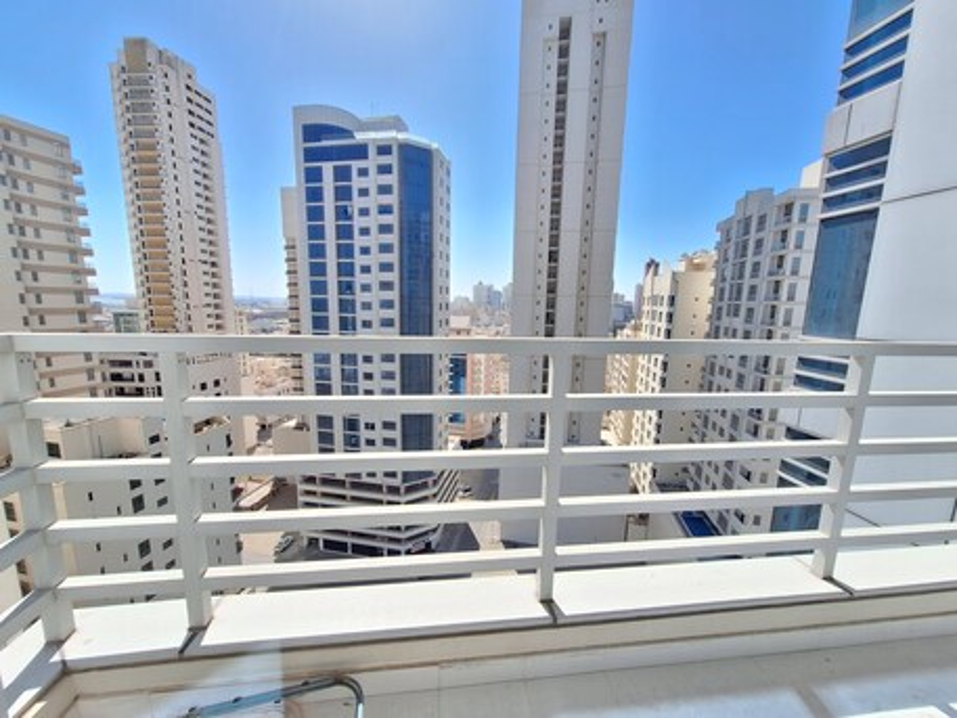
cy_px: 359
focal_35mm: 13
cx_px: 478
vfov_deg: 89.9
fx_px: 359
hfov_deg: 106.2
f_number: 2.2
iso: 40
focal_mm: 1.74
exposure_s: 1/1835
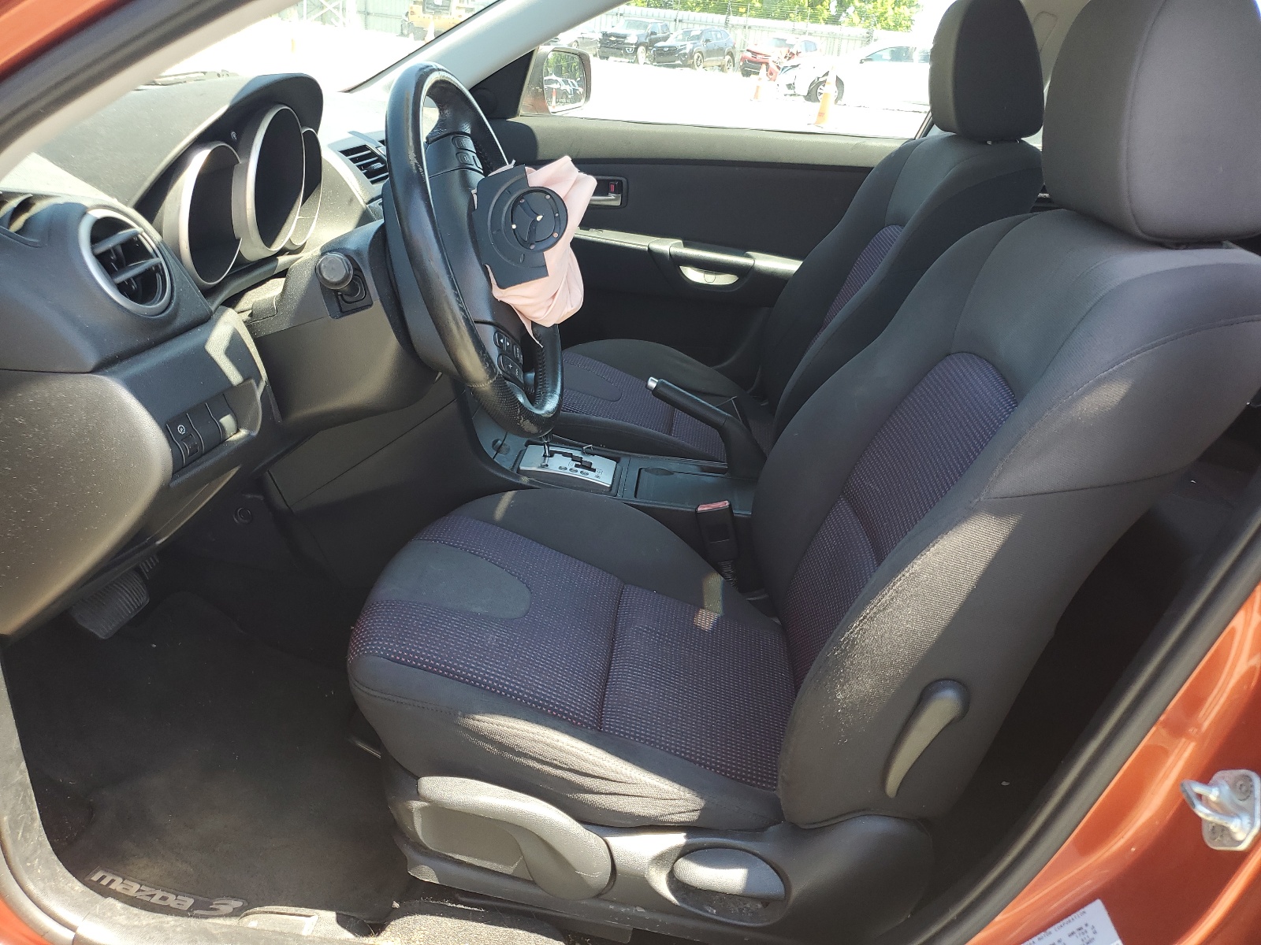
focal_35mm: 26
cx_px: 630
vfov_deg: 53.1
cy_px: 472
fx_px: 947
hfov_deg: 67.3
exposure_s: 1/217
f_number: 1.5
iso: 50
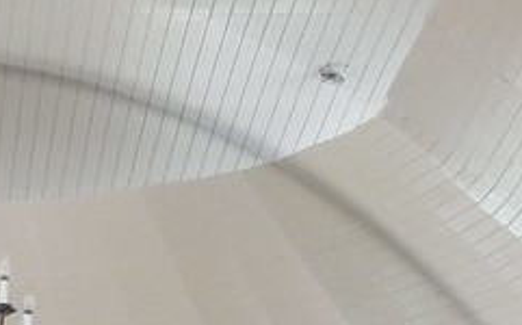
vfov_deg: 4.7
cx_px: -132
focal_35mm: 271
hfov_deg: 7.7
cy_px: 854
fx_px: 3851
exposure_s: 1/60
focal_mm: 40
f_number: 6.3
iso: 1600
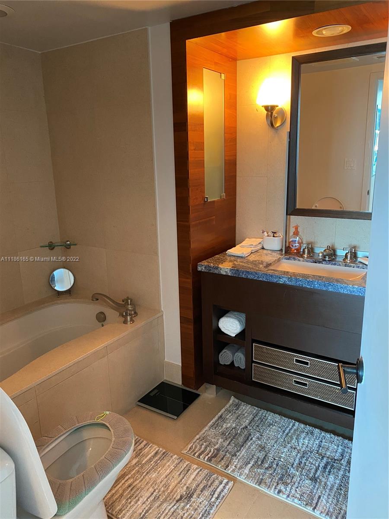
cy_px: 260
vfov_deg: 67.3
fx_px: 390
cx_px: 194
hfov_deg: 53.1
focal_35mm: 26
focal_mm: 4.25
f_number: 1.8
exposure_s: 1/60
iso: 500
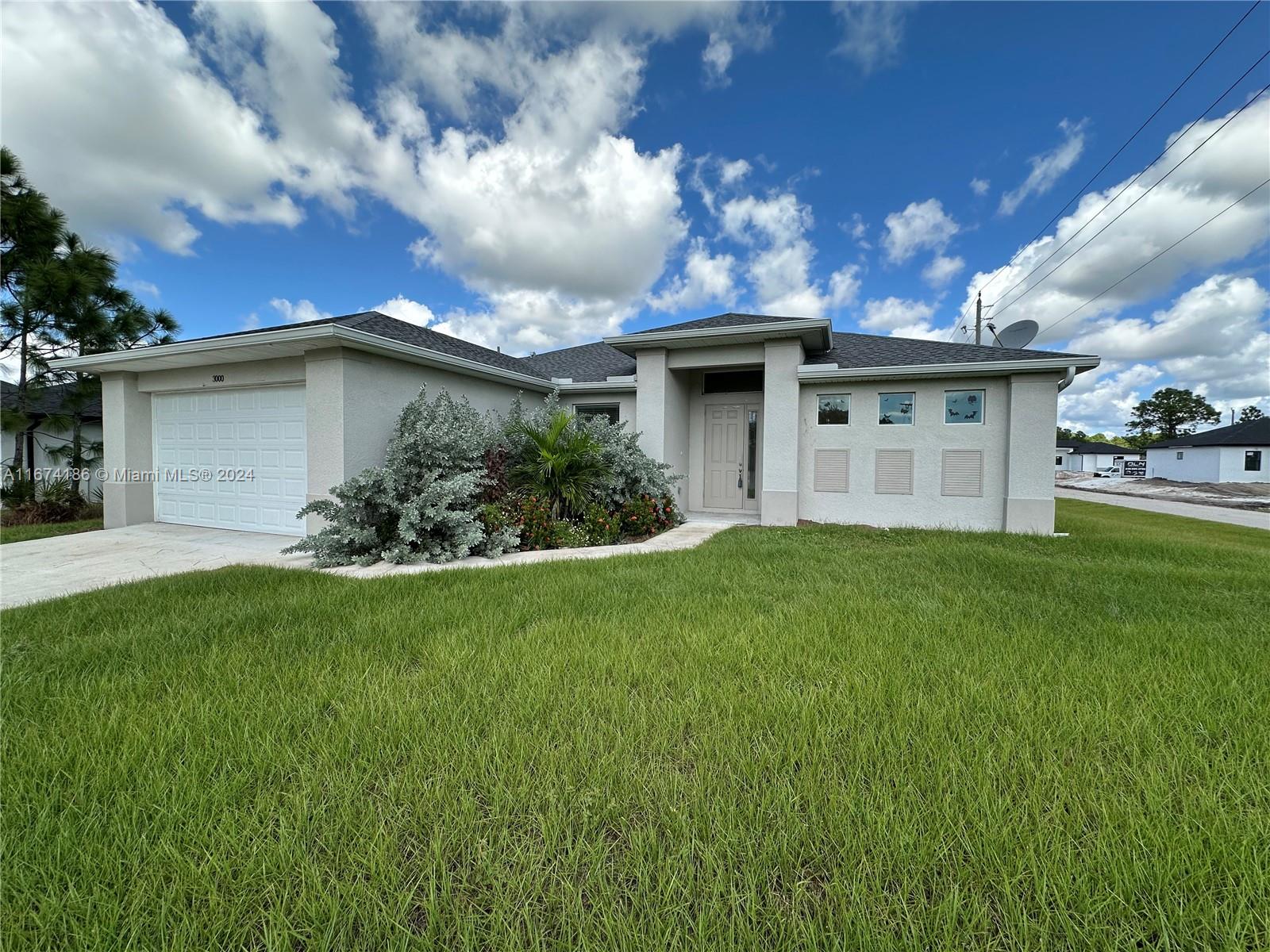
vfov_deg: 85.7
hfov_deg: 102.1
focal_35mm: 14
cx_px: 635
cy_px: 476
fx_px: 514
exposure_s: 1/1092
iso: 40
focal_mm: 2.22
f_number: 2.2
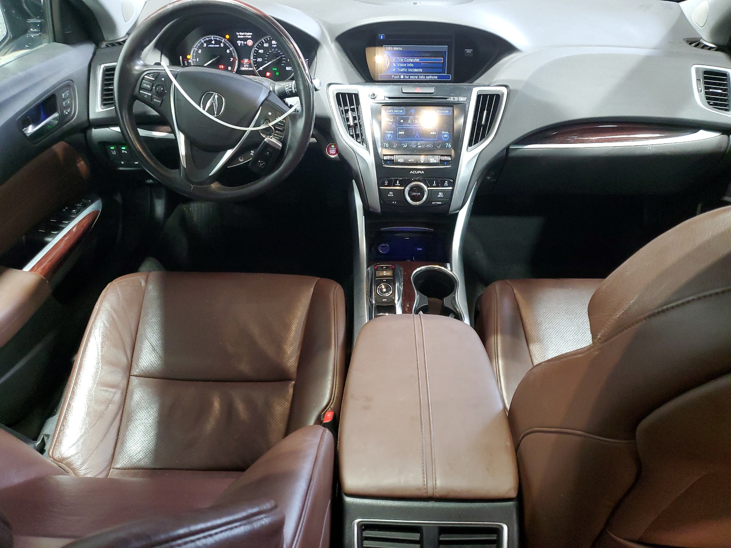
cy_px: 274
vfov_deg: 53.1
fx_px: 549
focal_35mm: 26
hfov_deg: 67.3
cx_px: 366
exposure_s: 1/15
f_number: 1.5
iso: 289
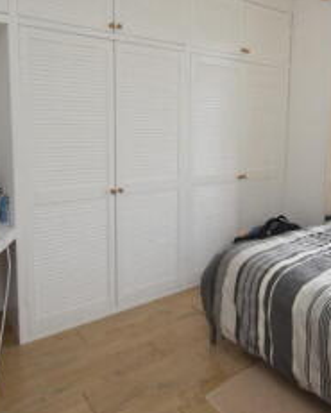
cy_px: 151
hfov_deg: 47.6
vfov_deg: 59.5
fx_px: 355
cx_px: 259
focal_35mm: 29
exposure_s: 1/125
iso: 640
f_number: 5.6
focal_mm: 10
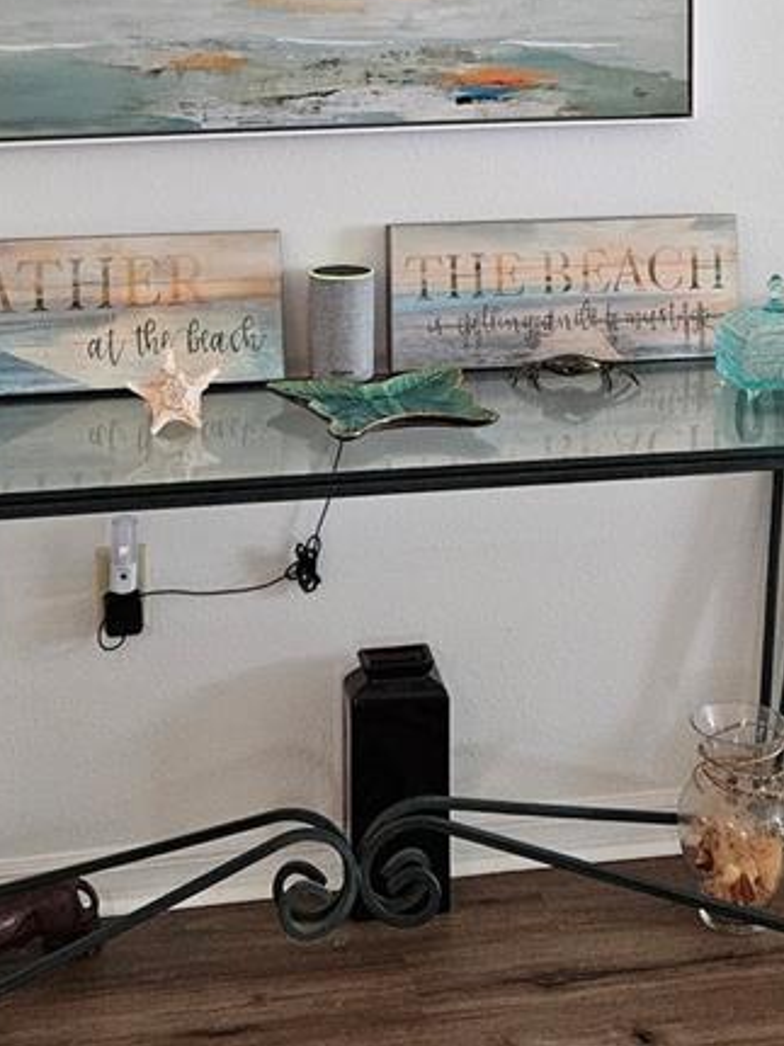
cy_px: 19
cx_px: 447
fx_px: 1934
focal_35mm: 64
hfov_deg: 22.9
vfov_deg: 28.5
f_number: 1.8
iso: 800
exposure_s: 1/120
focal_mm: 5.4
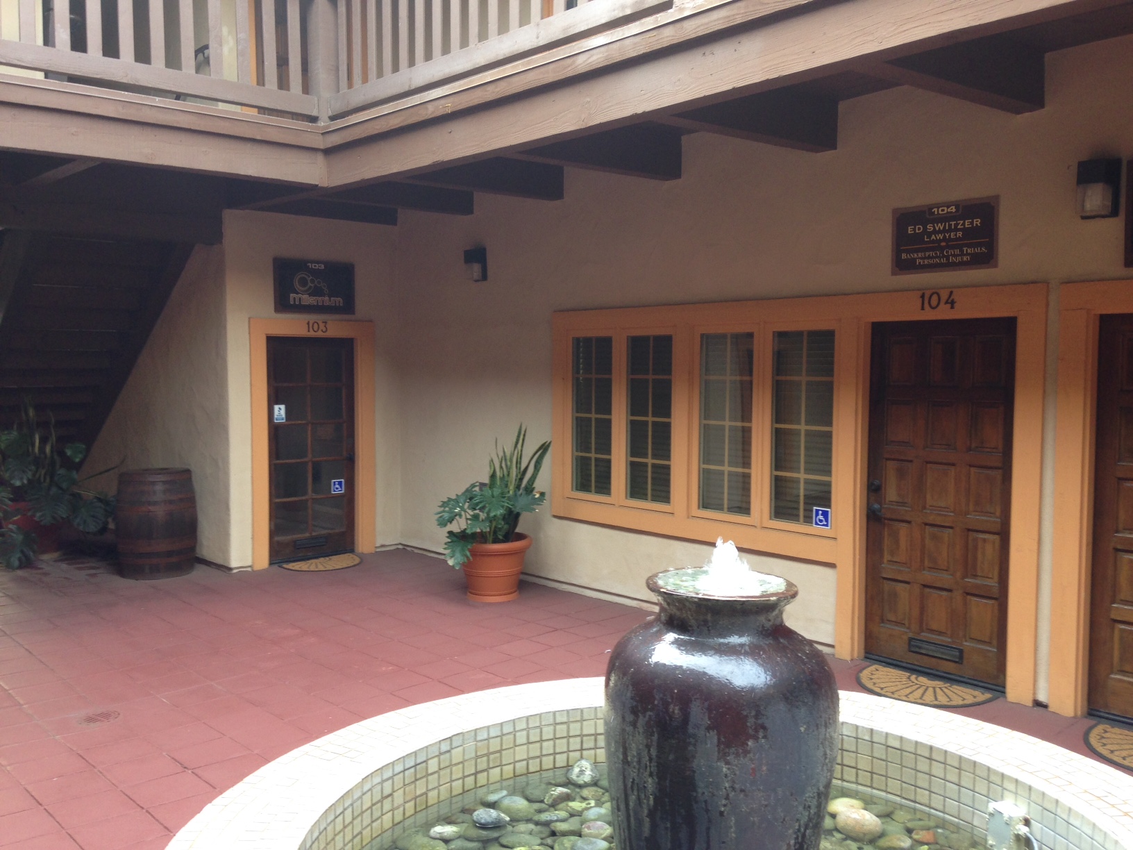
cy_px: 425
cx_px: 566
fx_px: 1080
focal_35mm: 33
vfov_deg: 42.9
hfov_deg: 55.4
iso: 50
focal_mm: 4.12
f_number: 2.4
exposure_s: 1/40
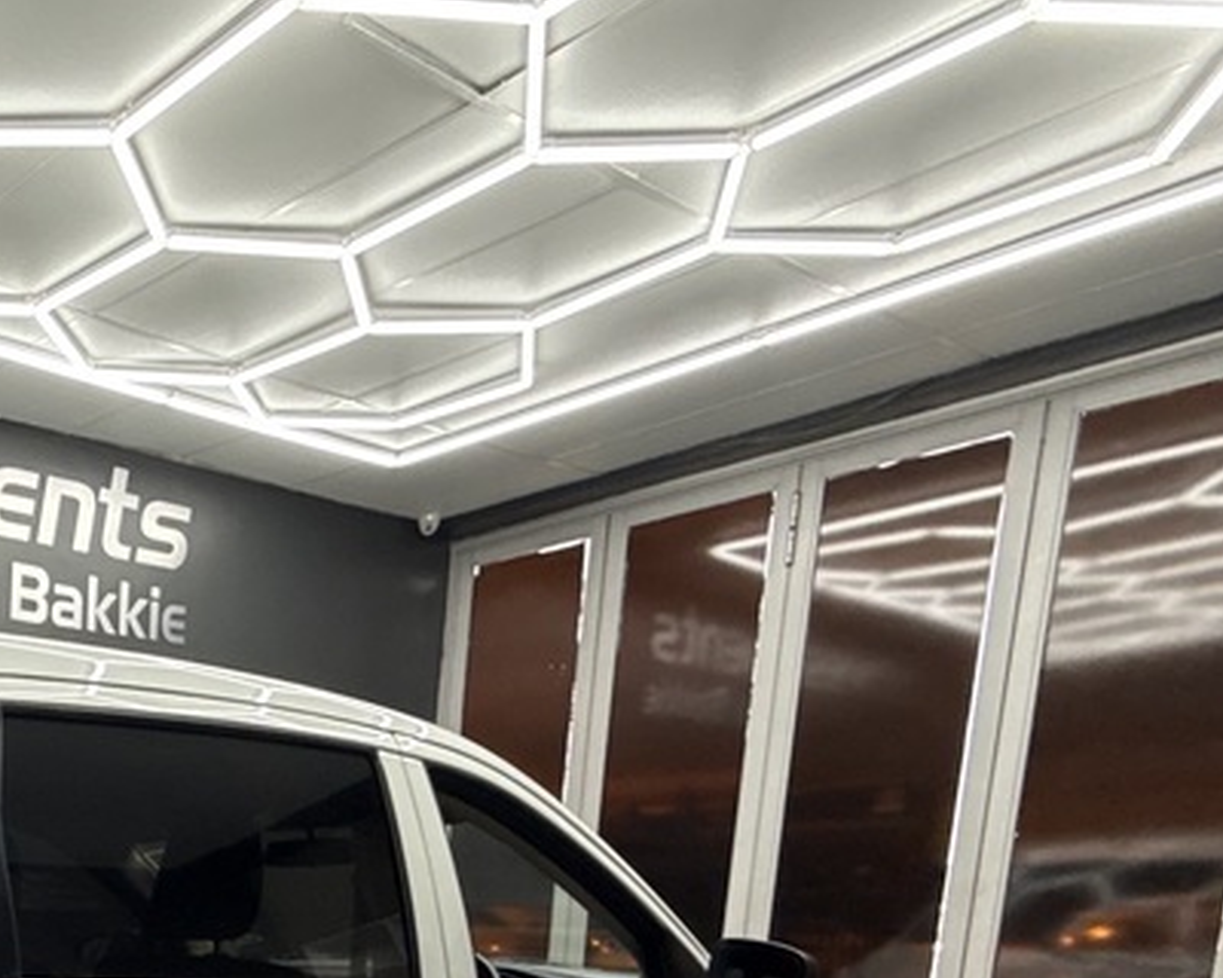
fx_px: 1267
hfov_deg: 39.5
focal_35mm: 35
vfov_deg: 34.8
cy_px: 1137
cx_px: -196
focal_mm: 2.22
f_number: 2.2
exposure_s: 1/100
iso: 200
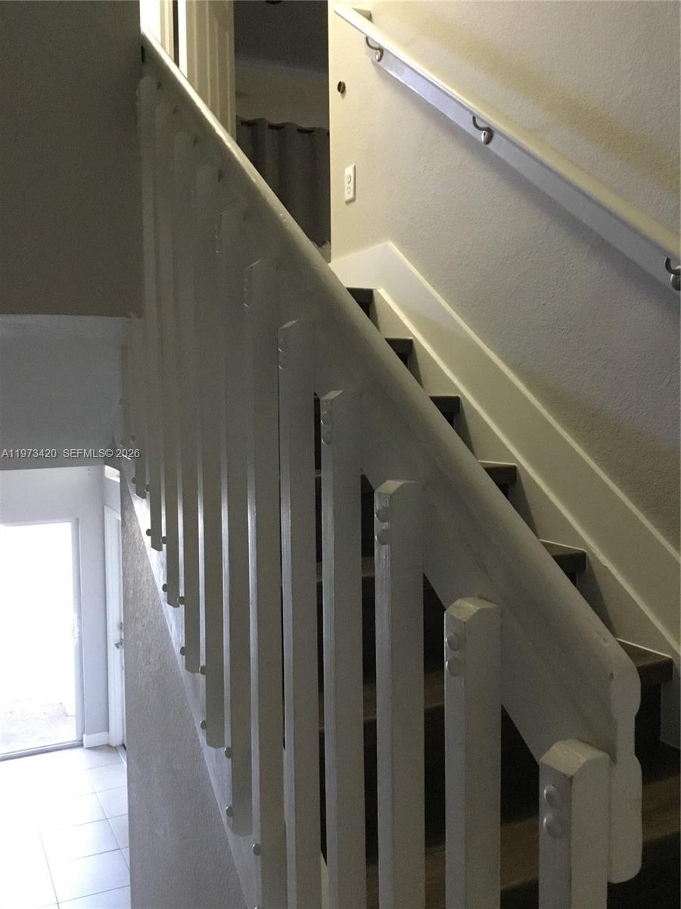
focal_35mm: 31
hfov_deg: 45.4
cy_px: 454
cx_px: 340
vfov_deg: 58.4
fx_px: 813
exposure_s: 1/15
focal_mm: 3.3
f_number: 2.4
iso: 320
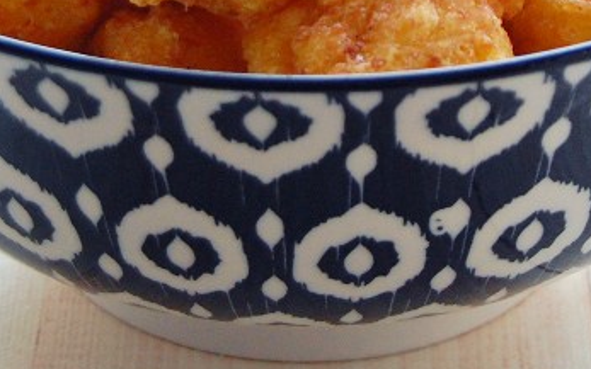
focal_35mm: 220
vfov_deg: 5.9
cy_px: -135
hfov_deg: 9.5
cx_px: 330
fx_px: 3544
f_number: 5.6
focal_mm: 50
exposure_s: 1/20
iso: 800
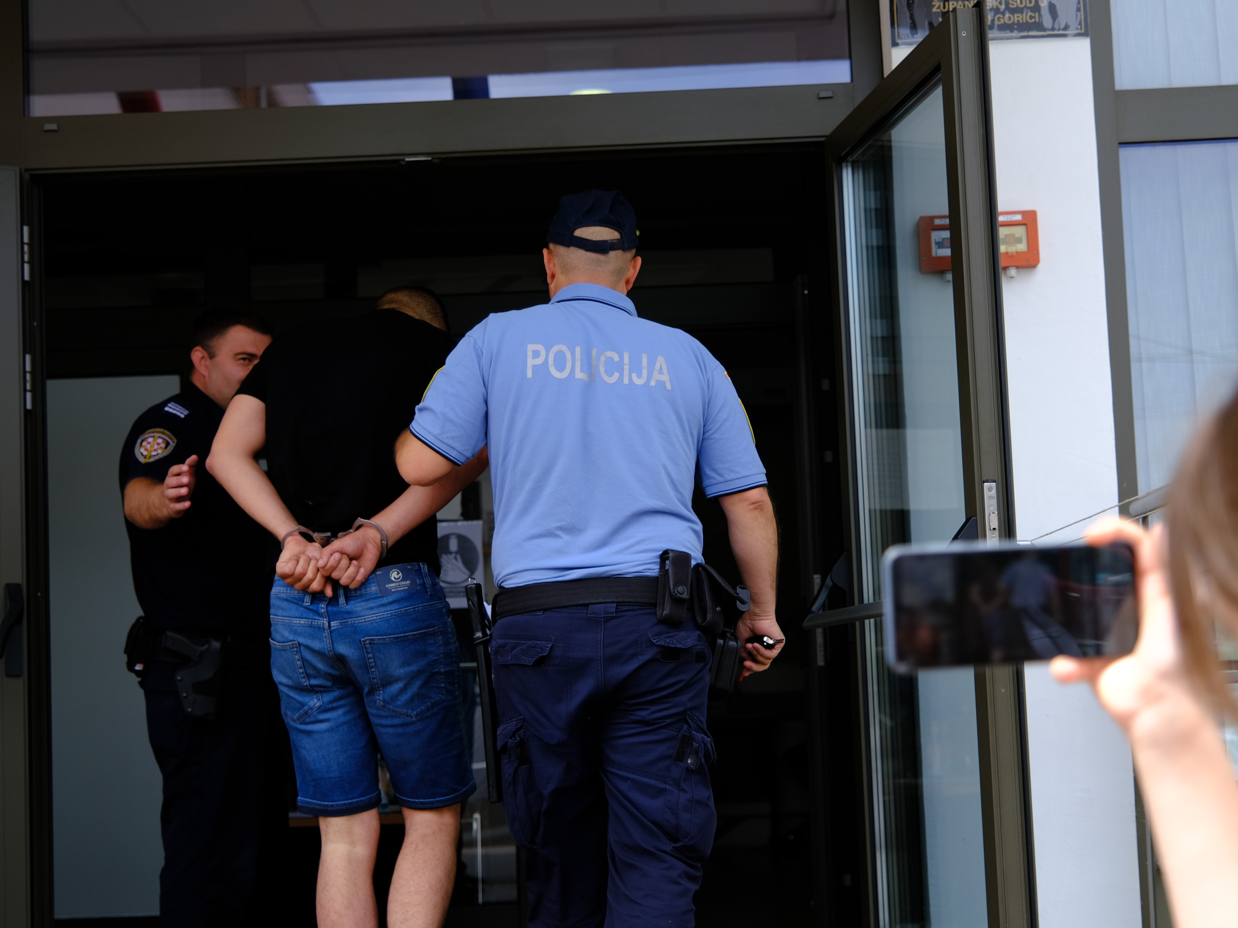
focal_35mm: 56
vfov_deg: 26.1
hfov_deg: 34.3
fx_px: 2003
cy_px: 474
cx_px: 656
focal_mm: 32.1
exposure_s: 1/1250
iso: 200
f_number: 2.8
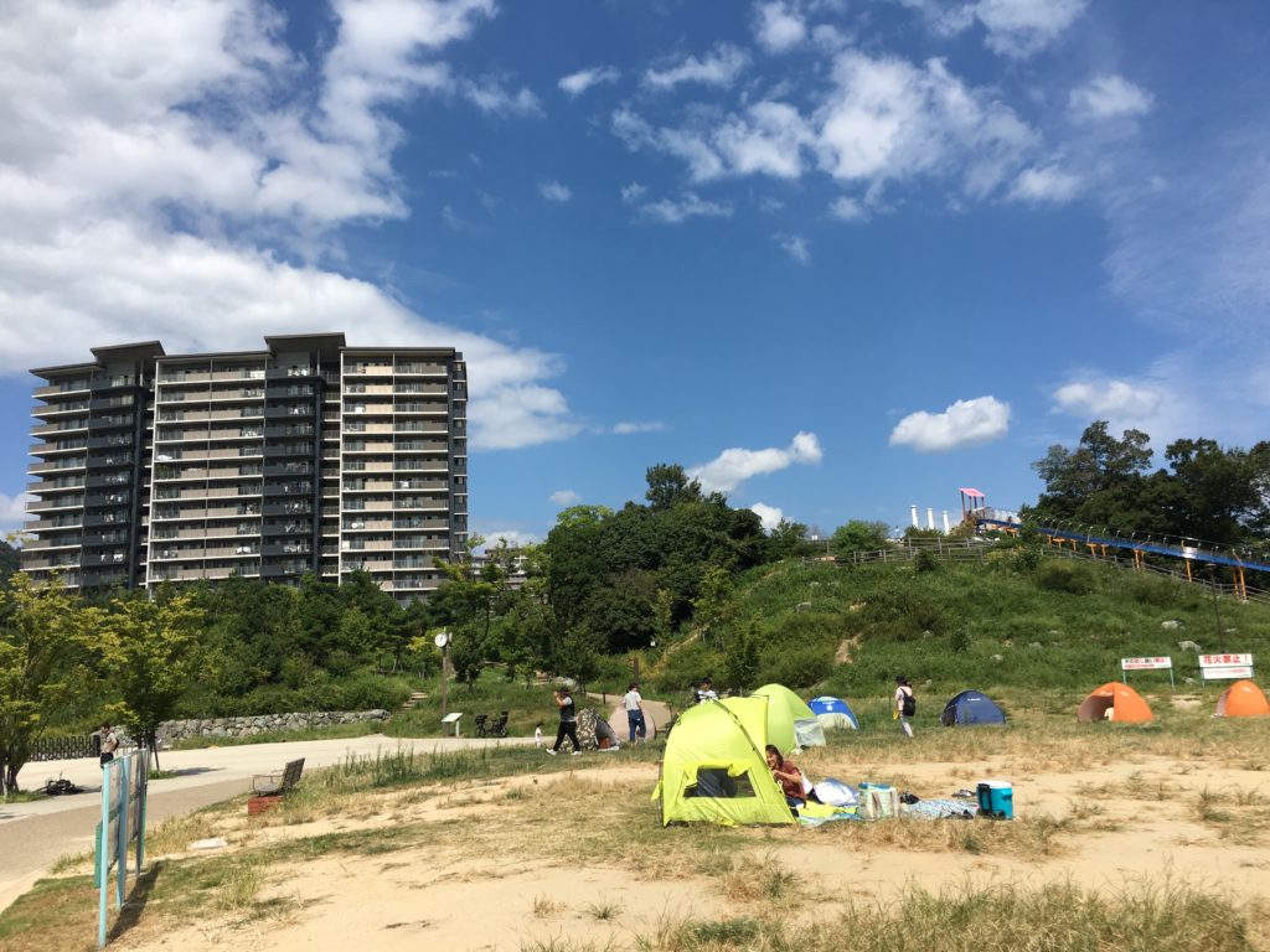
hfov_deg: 61.7
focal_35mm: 29
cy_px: 476
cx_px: 635
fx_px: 1064
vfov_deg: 48.2
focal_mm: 4.15
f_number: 2.2
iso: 25
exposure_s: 1/2481
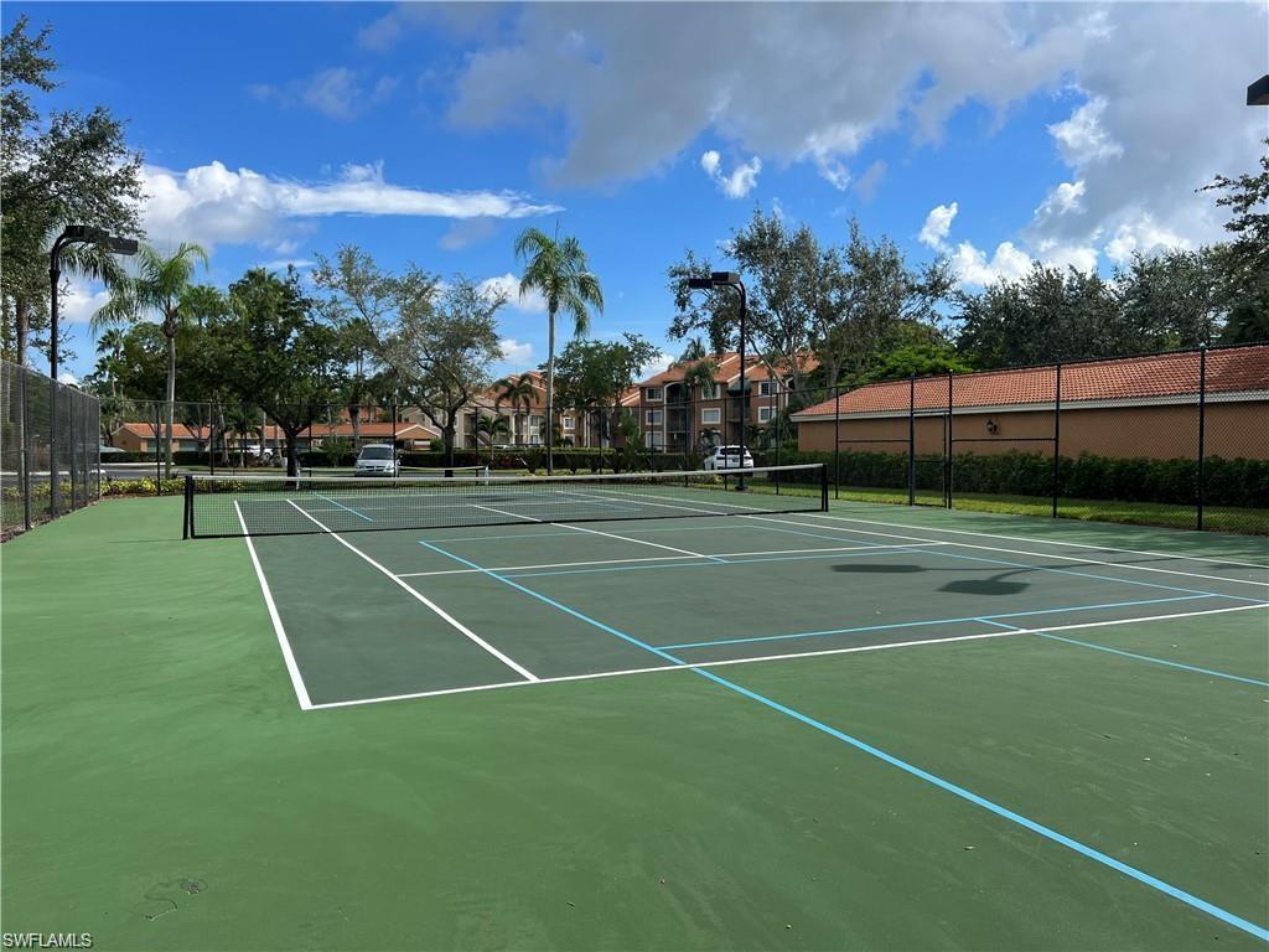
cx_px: 634
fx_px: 953
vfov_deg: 53.1
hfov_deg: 67.3
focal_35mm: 26
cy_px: 476
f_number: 1.5
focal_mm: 5.7
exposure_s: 1/3571
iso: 50
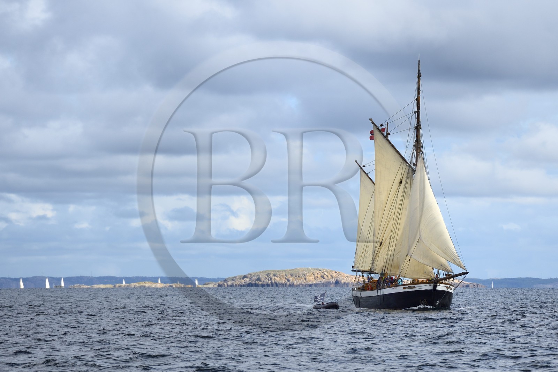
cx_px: 279
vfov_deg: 7.0
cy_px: 186
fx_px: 3022
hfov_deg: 10.6
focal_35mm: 195
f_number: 5.6
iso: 200
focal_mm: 195
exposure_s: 1/1250
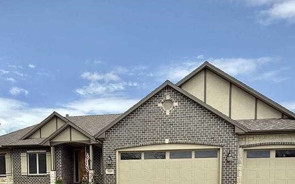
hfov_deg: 55.2
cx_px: 128
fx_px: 281
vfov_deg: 31.9
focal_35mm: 35
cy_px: 204
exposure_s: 1/2237
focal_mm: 2.22
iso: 50
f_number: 2.2
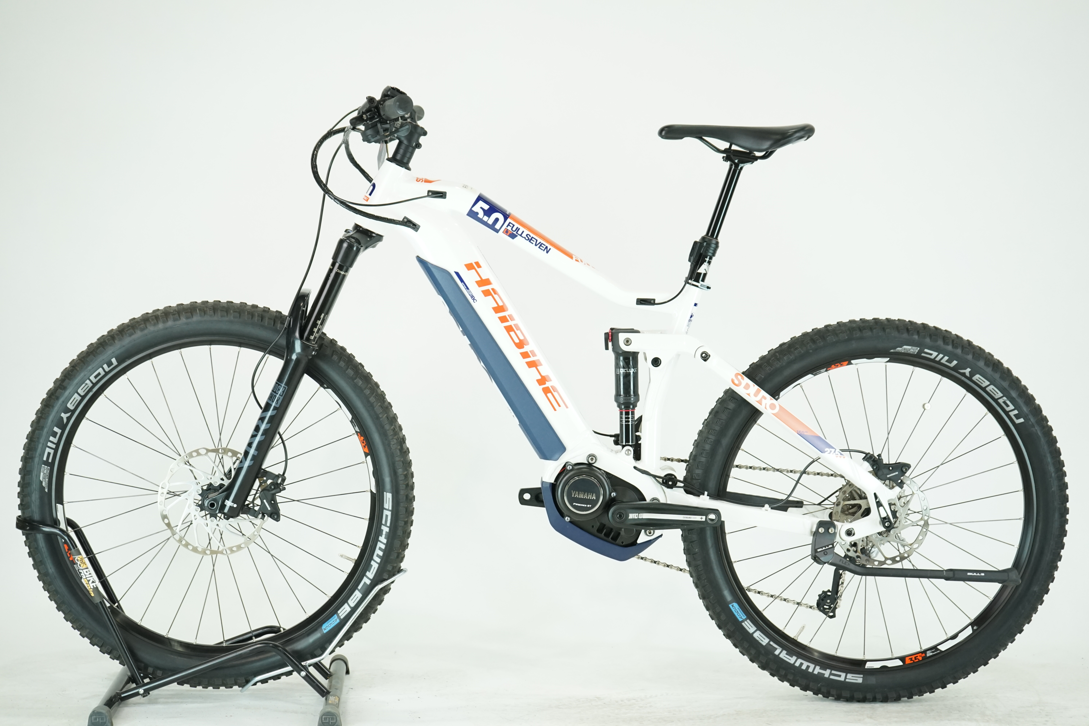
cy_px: 363
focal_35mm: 60
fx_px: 1815
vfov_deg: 22.6
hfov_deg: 33.4
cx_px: 544
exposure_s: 1/200
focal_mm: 60
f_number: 5.6
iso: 1600
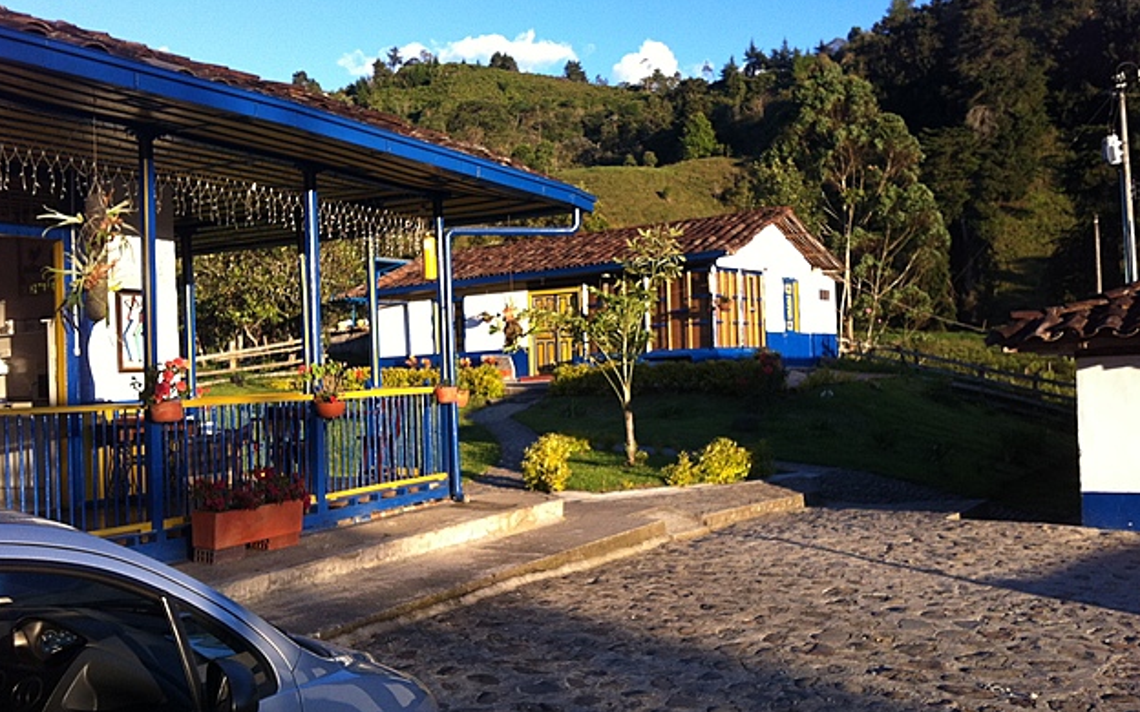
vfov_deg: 33.6
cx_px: 572
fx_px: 1181
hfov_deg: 51.5
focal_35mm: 38
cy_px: 347
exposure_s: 1/311
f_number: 2.8
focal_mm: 3.85
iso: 80
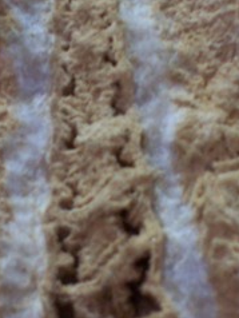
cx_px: 75
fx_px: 2720
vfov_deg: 6.7
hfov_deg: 5.0
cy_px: 204
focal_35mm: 296
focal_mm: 16.8
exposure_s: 1/8
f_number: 4.6
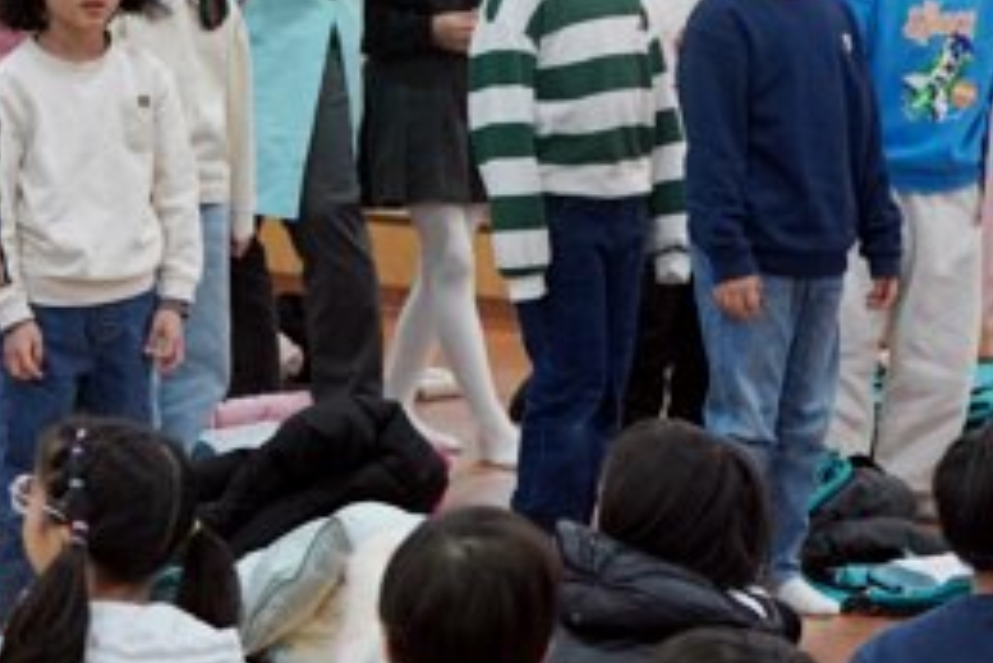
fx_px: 6706
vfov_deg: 5.6
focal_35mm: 243
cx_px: -288
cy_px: -353
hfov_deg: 8.4
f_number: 4
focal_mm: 70
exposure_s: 1/160
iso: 1600
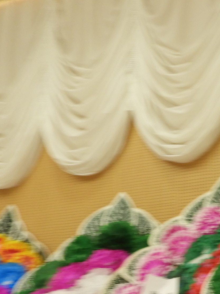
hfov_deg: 19.0
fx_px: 602
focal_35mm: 71
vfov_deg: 26.6
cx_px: 297
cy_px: 254
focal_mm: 4.3
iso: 100
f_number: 3.3
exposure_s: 1/40
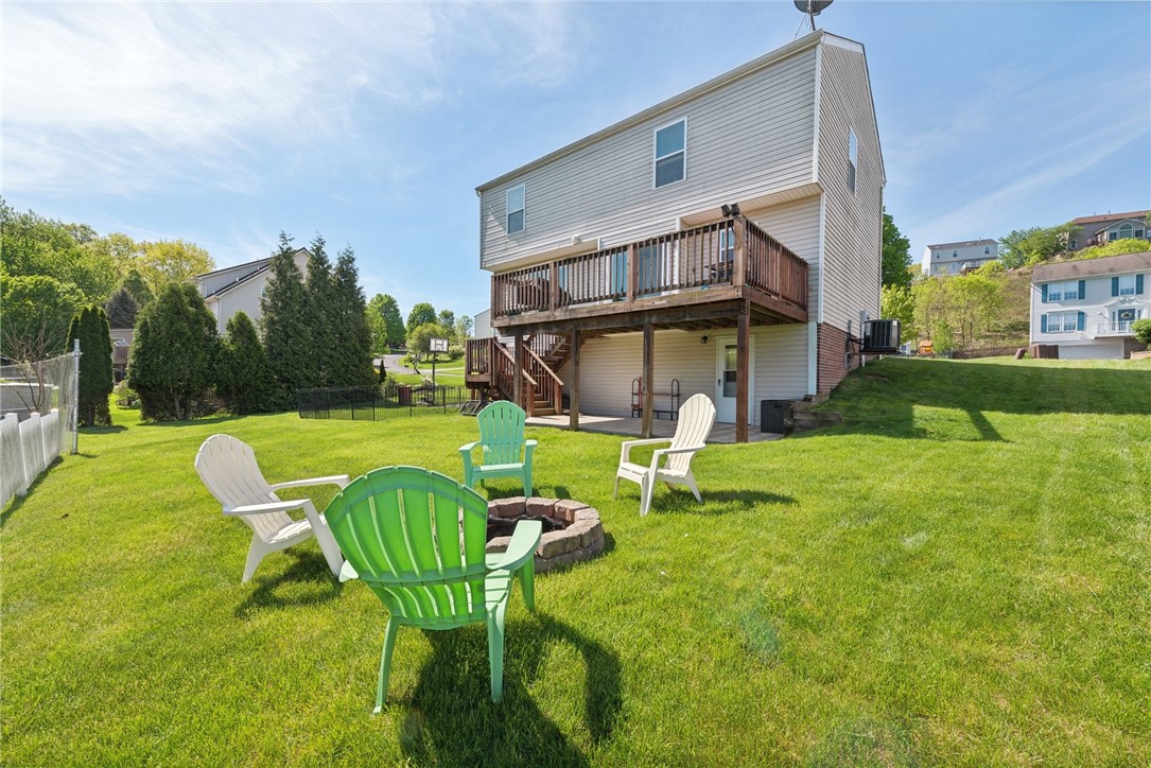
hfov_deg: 104.2
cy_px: 384
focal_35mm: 14
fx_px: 448
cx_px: 576
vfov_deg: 81.2
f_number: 11
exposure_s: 1/200
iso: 50
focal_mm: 14
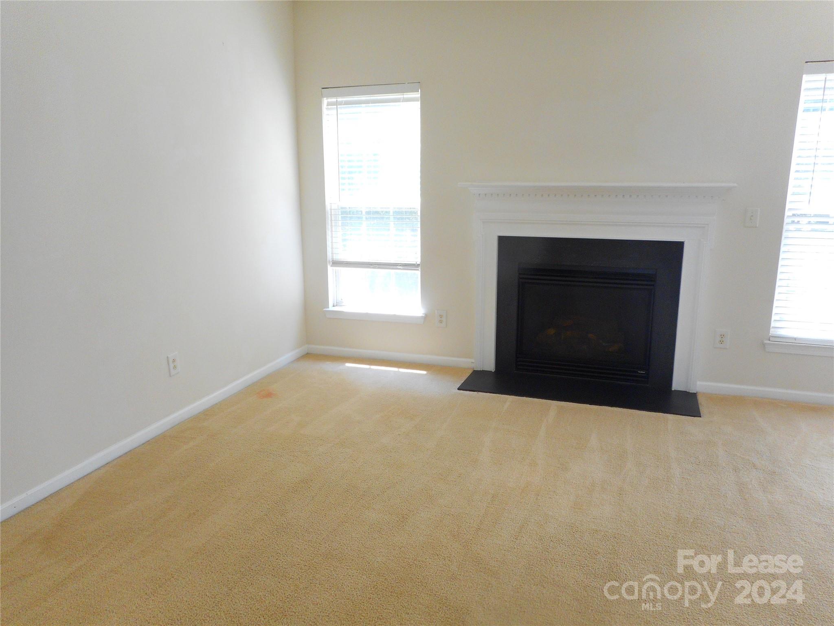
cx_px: 417
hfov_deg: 69.4
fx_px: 602
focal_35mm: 25
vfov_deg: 54.9
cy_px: 313
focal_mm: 4.5
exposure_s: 1/30
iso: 110
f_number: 3.7
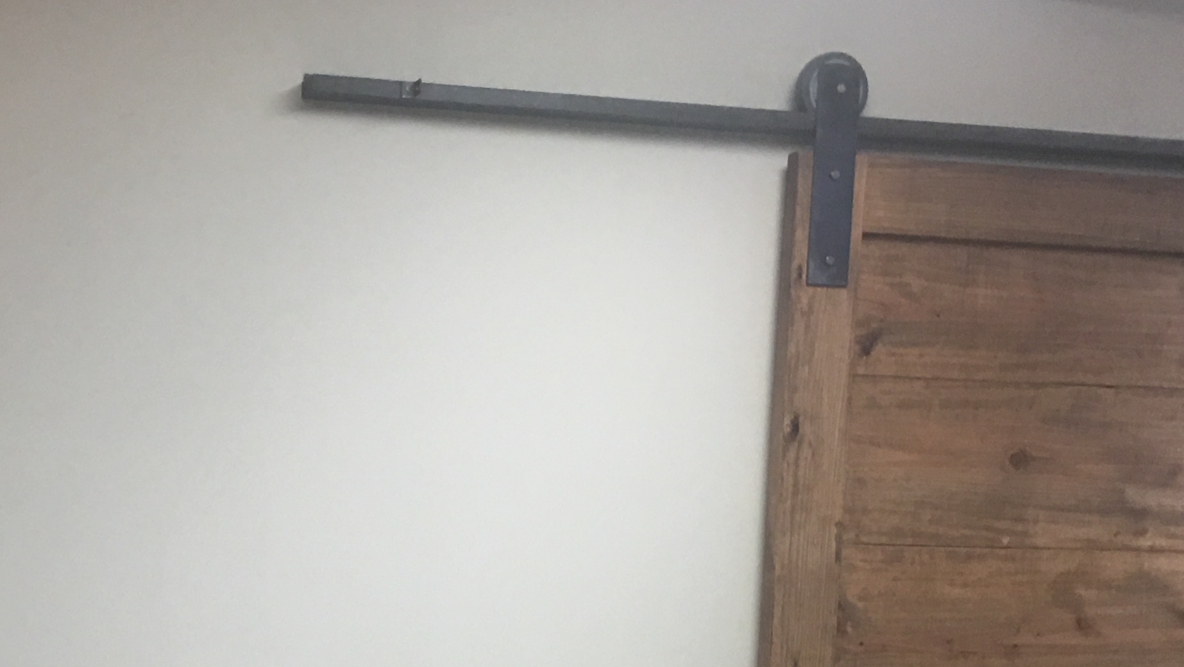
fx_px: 2167
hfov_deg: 29.8
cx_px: 235
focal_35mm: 69
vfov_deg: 16.5
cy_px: 884
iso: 40
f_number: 2.2
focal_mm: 4.15
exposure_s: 1/15
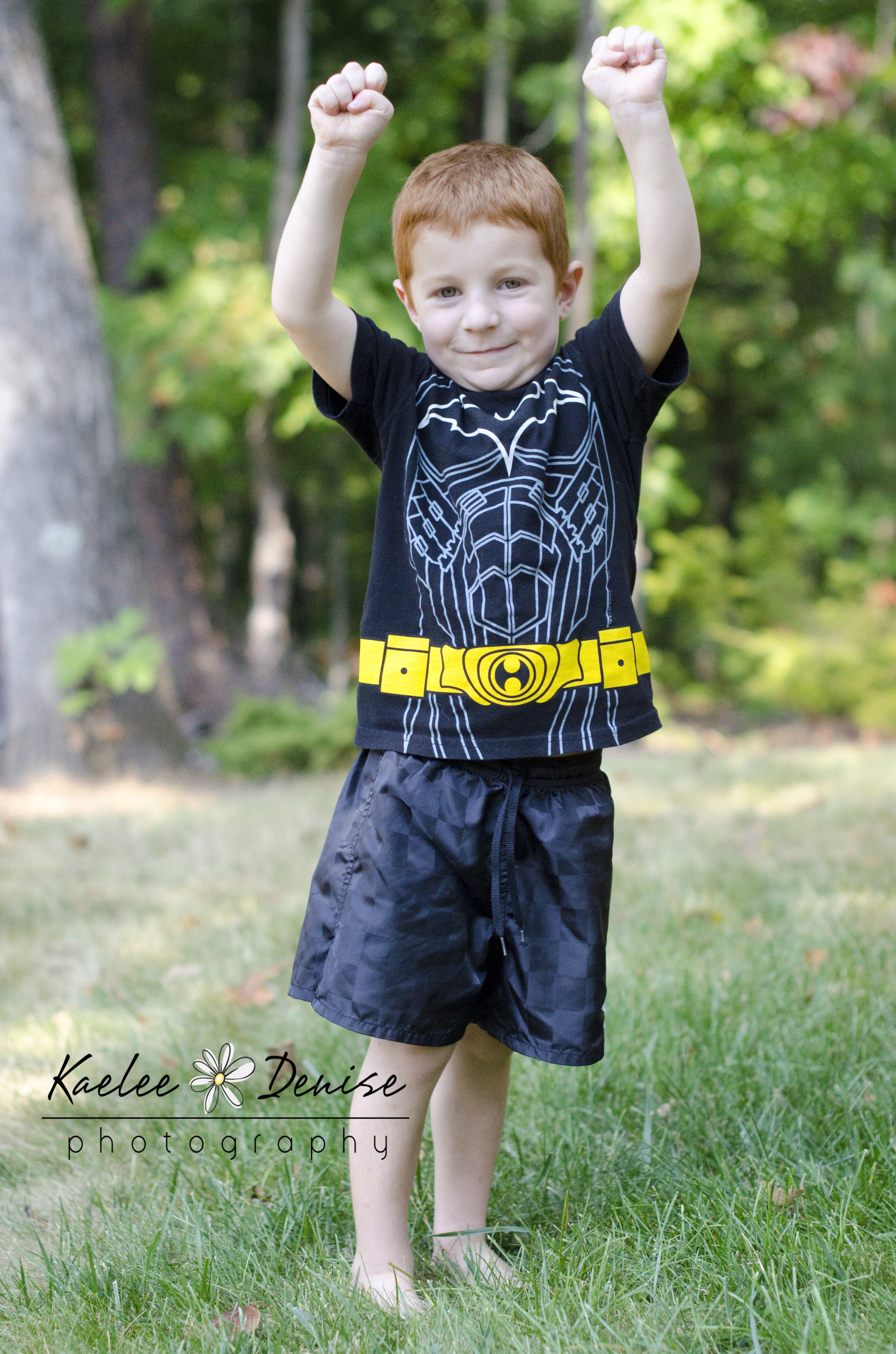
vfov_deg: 27.0
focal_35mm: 75
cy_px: 677
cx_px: 448
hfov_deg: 18.1
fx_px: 2812
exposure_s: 1/8000
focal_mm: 50
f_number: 2.2
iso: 1800
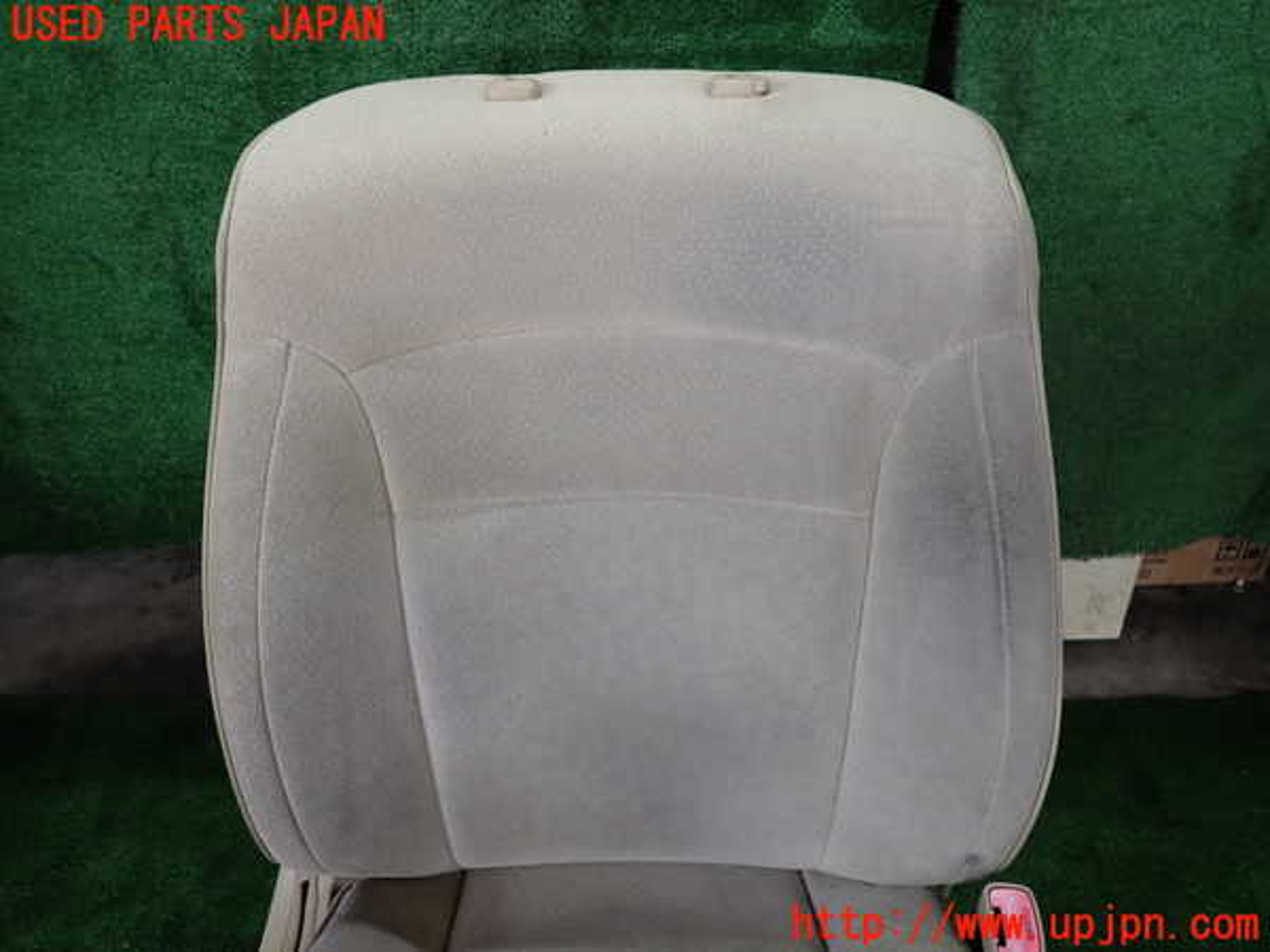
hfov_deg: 69.4
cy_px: 476
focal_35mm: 25
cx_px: 635
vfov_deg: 54.9
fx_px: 917
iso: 125
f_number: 2
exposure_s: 1/60
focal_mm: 4.5
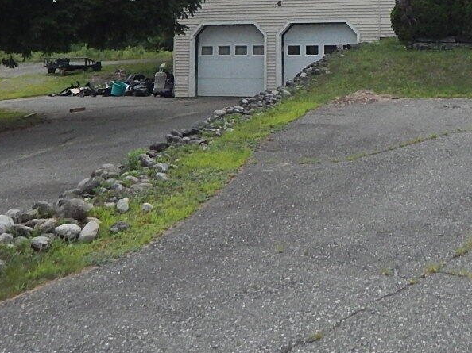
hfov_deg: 30.5
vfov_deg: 21.9
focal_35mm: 62
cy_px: -68
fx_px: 845
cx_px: 376
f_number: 6
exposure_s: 1/1500
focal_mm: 4
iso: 400
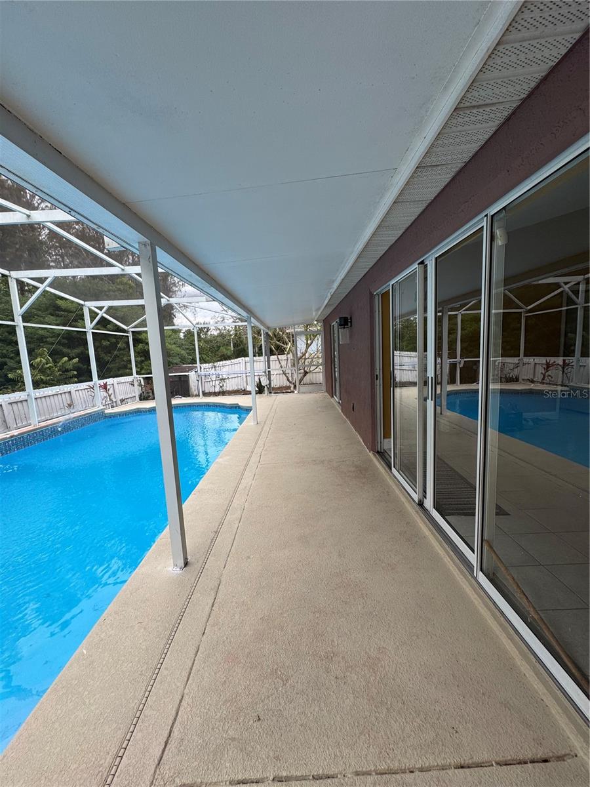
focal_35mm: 14
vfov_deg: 102.1
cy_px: 394
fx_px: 318
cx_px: 295
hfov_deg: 85.7
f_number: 2.2
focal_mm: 2.22
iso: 40
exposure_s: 1/208
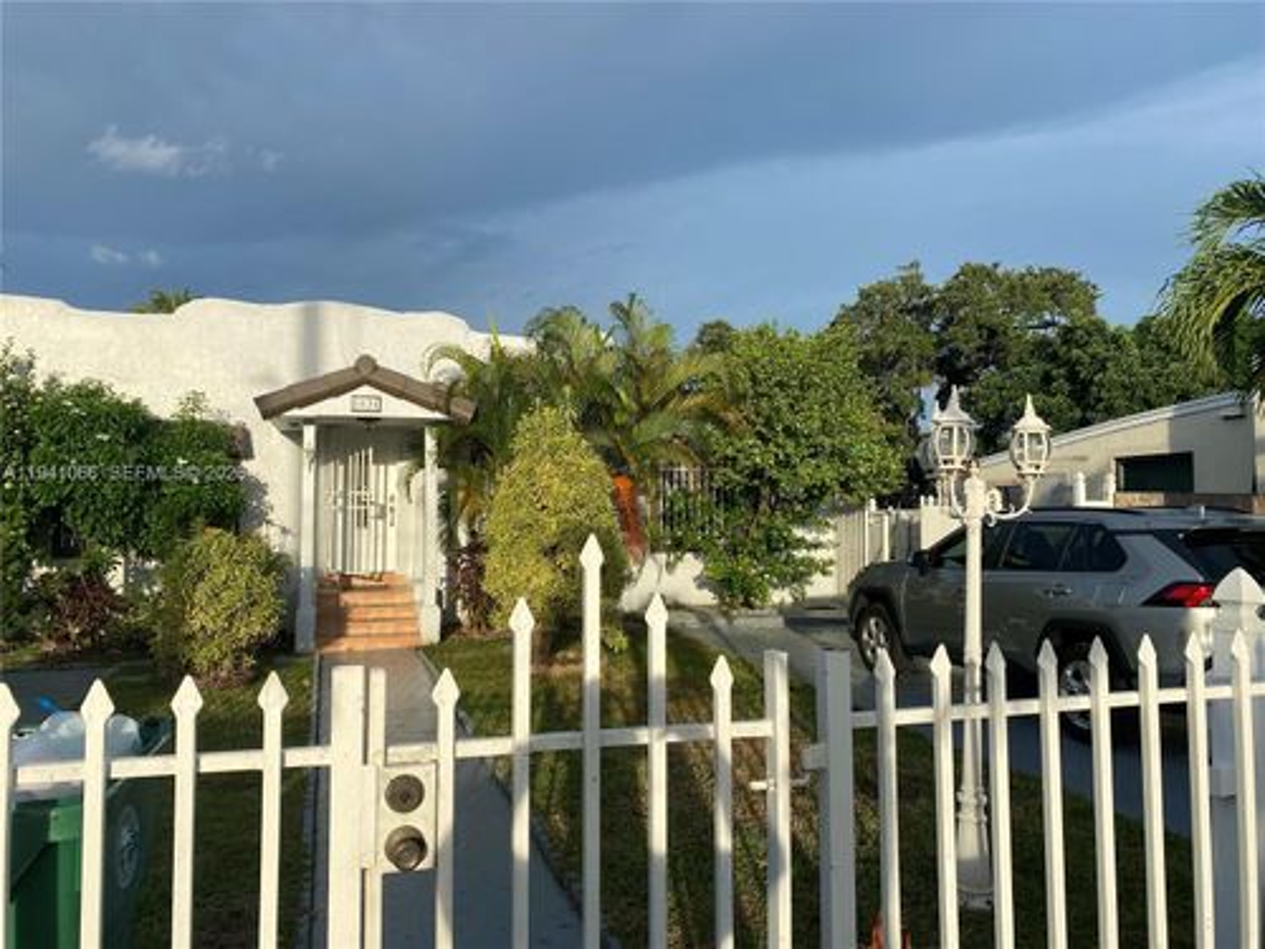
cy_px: 474
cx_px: 632
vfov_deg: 53.1
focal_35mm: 26
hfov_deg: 67.3
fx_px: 950
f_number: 1.8
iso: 32
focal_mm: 4.25
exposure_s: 1/2066
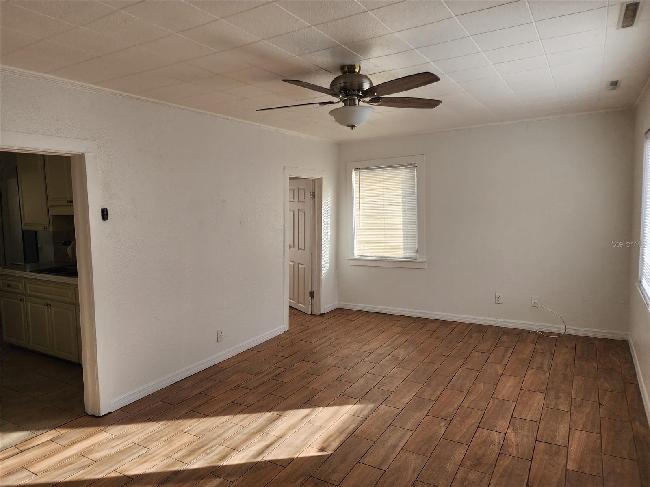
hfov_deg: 73.9
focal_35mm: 23
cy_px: 244
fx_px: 432
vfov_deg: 58.9
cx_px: 325
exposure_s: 1/180
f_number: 1.8
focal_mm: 6.4
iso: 50
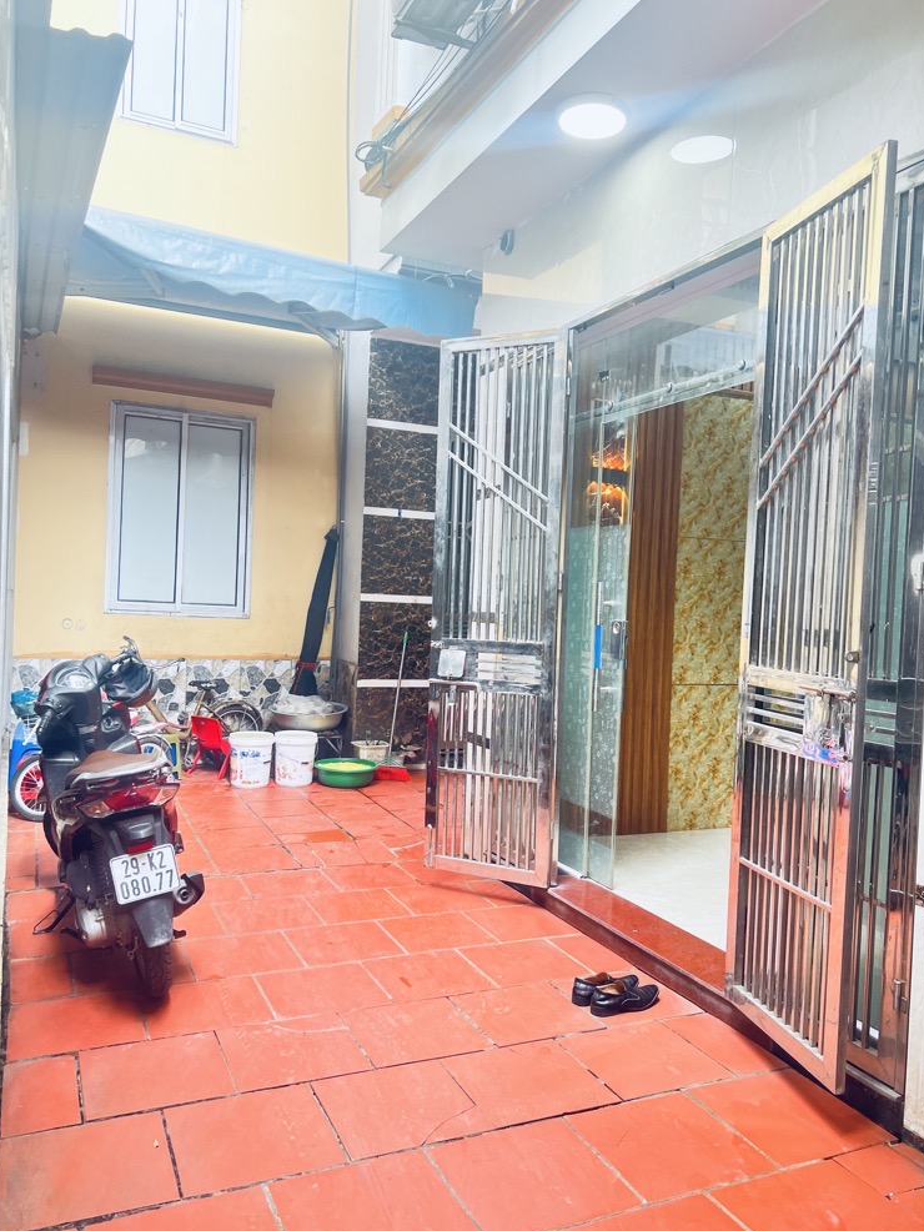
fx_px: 961
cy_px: 619
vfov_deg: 65.3
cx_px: 452
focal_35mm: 27
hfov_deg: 51.4
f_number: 1.5
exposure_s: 1/121
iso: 80
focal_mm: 5.7
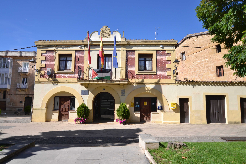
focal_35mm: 21
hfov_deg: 81.2
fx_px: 143
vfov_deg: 59.5
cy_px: 82
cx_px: 123
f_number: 2.8
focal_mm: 14
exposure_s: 1/1600
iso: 100
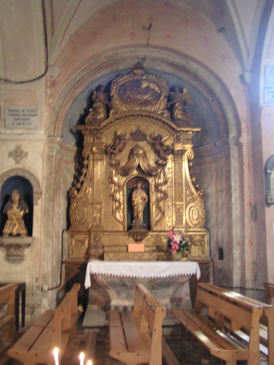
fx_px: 401
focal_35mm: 38
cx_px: 137
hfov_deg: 37.7
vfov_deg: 49.0
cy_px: 182
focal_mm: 5.8
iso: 200
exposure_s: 1/3
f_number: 2.8
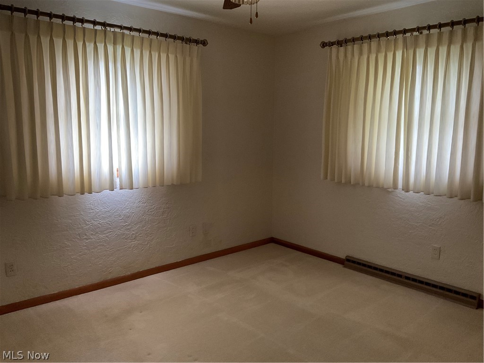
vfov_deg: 48.2
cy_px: 182
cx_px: 242
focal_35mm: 29
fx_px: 405
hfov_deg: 61.7
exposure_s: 1/52
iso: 320
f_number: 1.8
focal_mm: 3
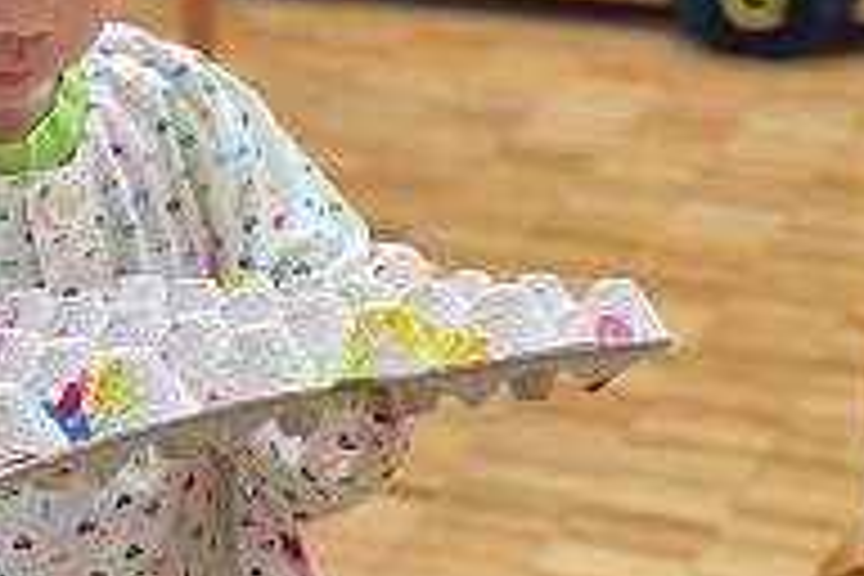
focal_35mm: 127
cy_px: 151
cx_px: 130
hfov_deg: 16.0
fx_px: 3048
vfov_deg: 10.8
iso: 125
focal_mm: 6
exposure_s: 1/100
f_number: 2
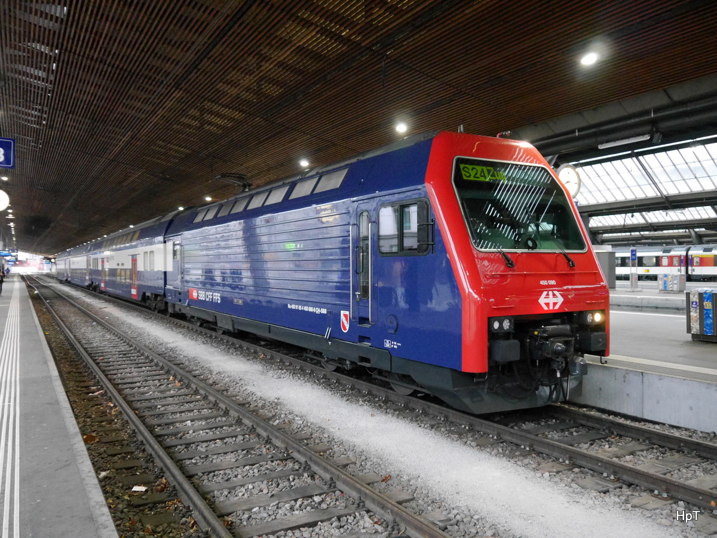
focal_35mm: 30
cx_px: 358
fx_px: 621
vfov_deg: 46.8
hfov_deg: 60.0
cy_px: 269
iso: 3200
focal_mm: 15
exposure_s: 1/60
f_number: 3.5
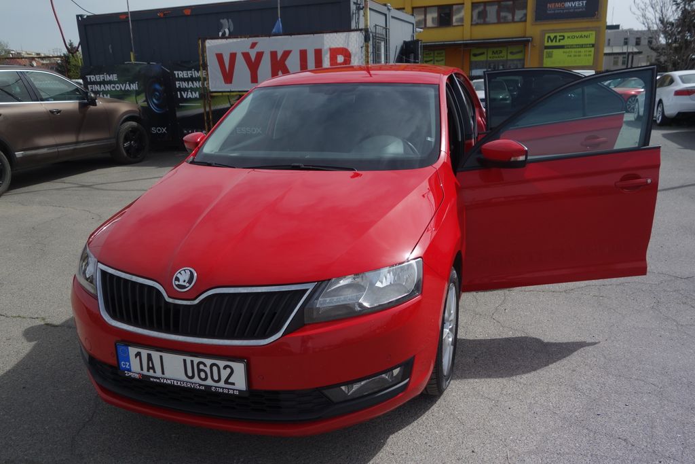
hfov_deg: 65.5
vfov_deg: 46.4
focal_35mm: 28
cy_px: 232
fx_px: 541
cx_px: 348
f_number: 2.8
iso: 125
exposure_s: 1/2000
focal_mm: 10.4
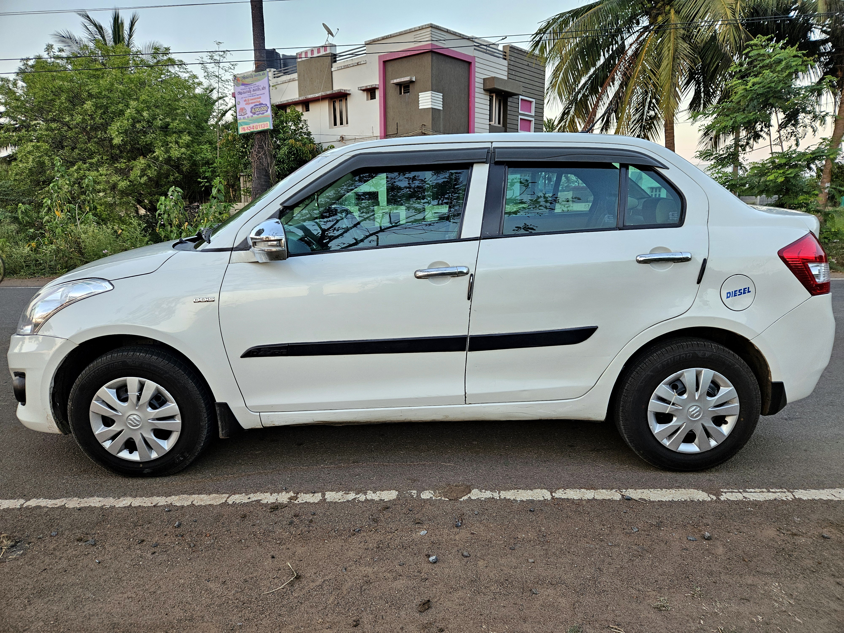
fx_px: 561
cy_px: 316
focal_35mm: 23
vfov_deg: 58.9
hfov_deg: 73.9
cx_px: 422
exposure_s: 1/101
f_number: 1.8
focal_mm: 5.4
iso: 80
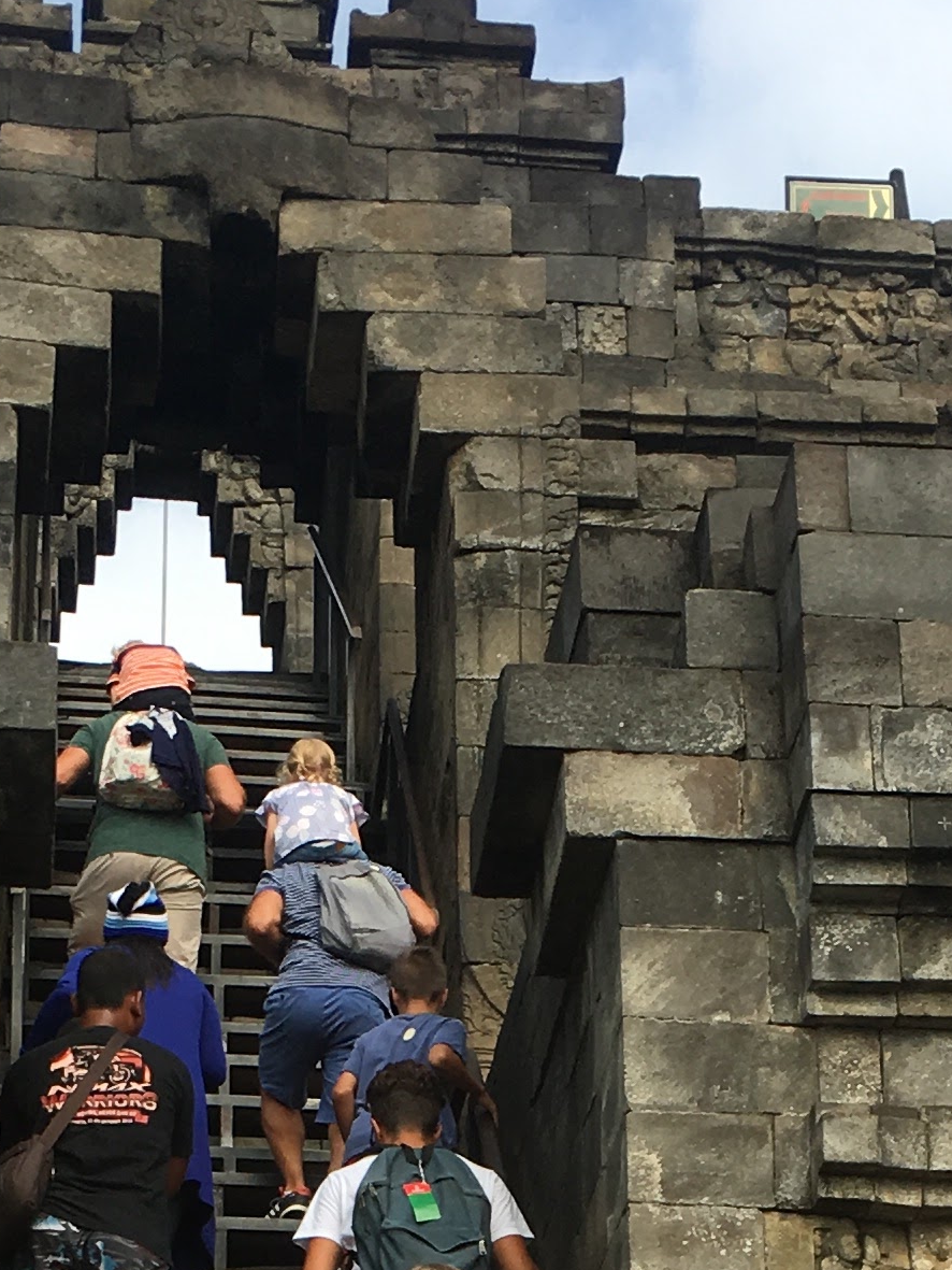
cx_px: 525
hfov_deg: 14.9
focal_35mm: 99
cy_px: 1619
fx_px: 3630
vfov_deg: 18.5
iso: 25
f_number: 2.2
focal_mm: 4.15
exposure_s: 1/810
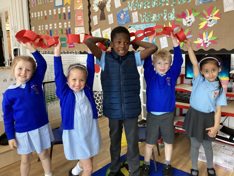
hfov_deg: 58.4
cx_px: 117
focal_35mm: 31
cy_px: 88
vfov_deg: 45.4
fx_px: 210
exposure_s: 1/50
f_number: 2.4
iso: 250
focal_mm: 3.3
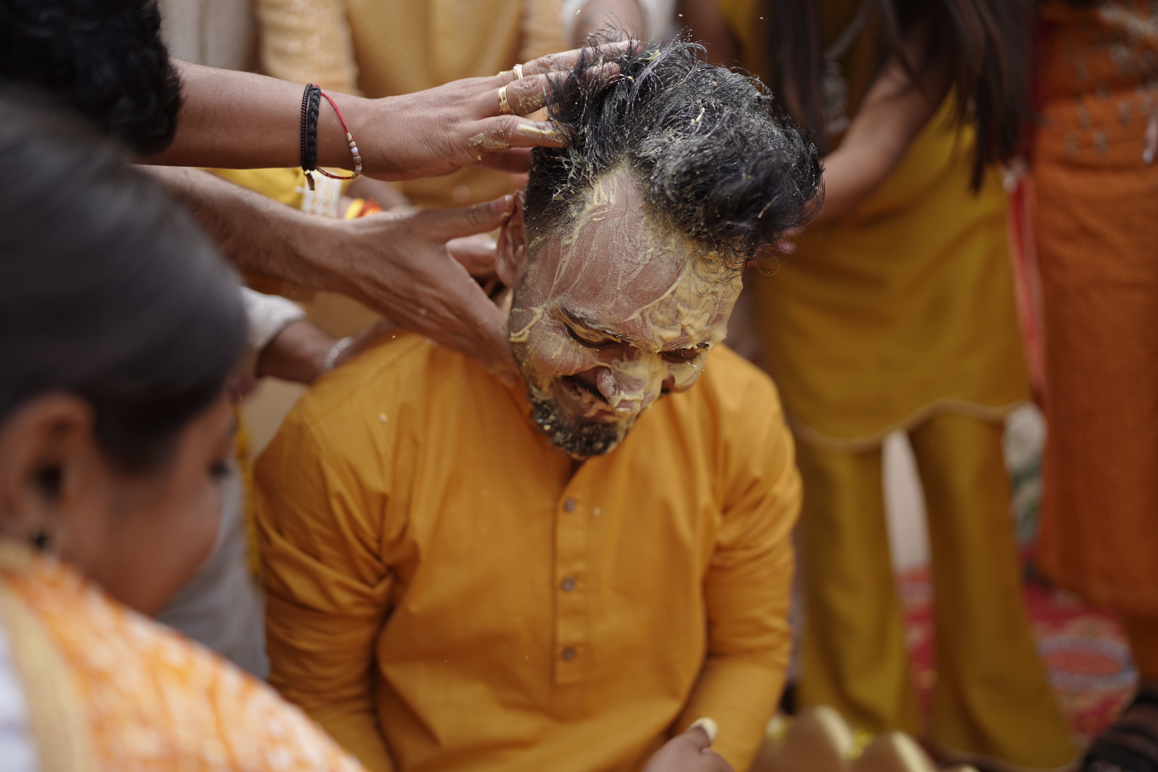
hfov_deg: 54.4
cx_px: 579
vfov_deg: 37.9
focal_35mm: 35
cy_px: 386
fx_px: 1126
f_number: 1.4
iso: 100
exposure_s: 1/1250
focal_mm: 35
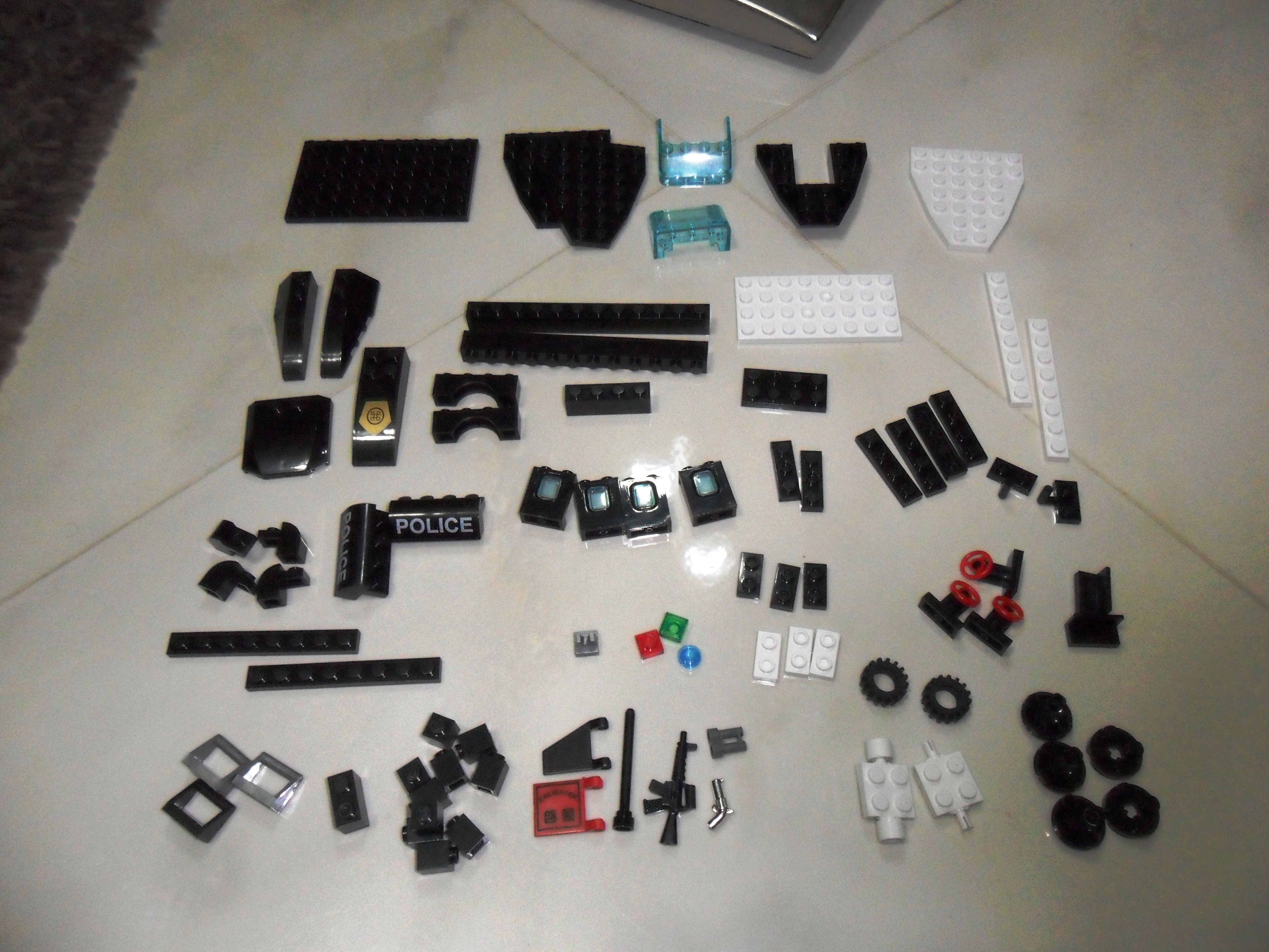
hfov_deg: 65.3
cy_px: 476
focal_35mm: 27
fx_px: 990
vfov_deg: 51.4
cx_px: 634
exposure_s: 1/45
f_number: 3.5
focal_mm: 4.9
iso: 400
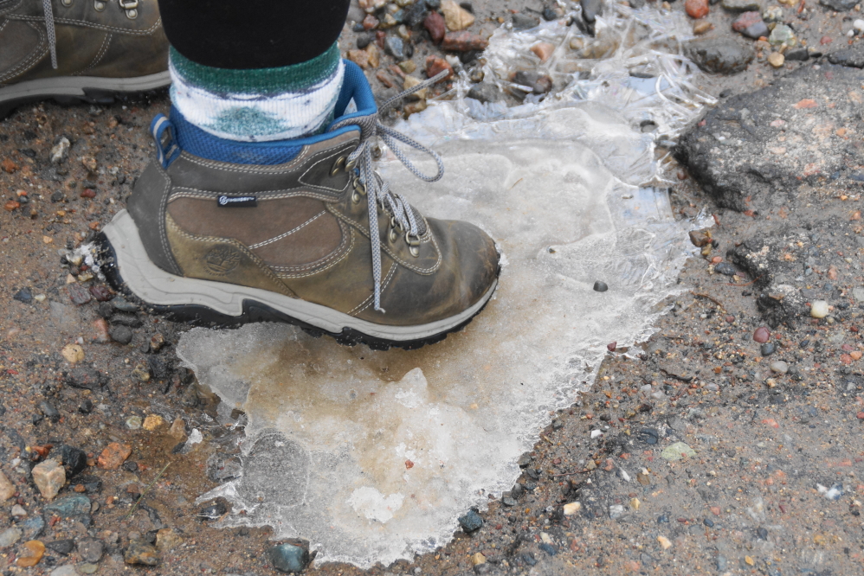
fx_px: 2160
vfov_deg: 15.2
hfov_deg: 22.6
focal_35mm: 90
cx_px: 432
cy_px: 288
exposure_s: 1/100
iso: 320
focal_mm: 60
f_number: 5
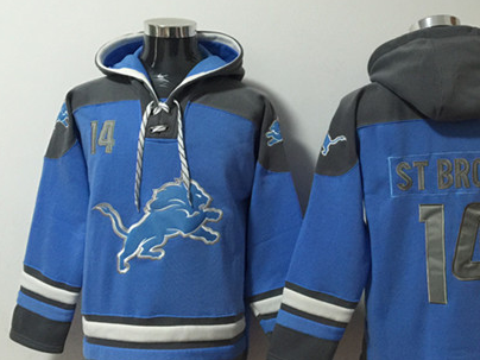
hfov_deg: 43.3
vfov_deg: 33.6
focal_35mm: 43
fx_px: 596
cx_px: 313
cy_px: 176
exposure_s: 1/8
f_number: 2.2
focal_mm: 4.15
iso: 160
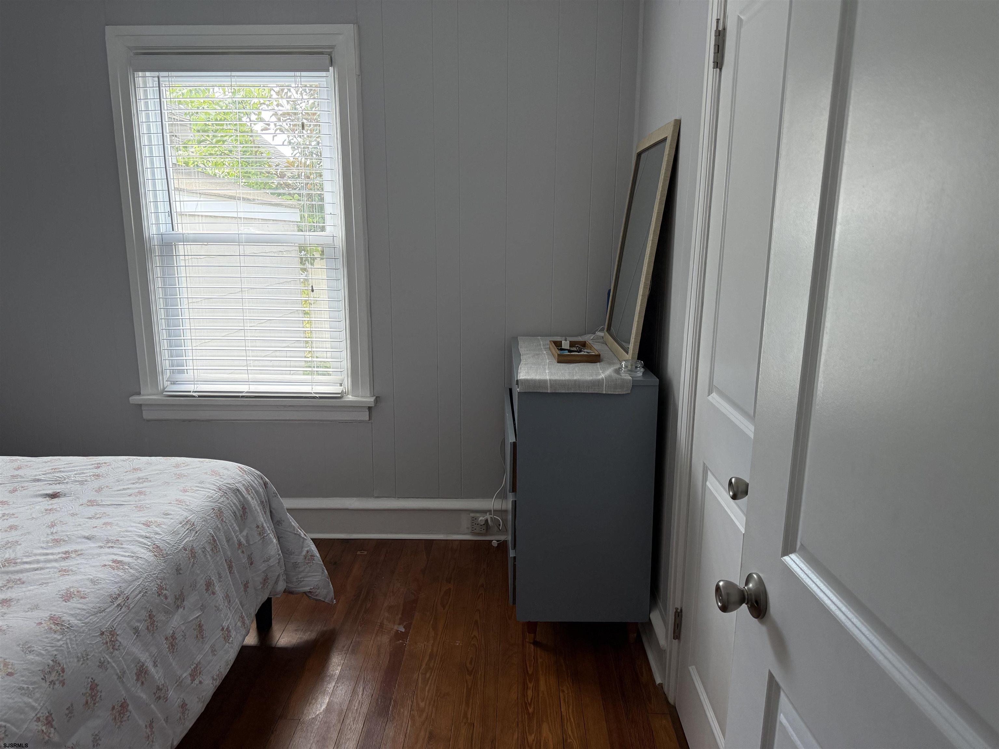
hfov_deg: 71.6
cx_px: 500
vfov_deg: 56.8
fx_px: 693
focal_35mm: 24
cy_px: 374
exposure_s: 1/109
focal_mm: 6.76
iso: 200
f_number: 1.78
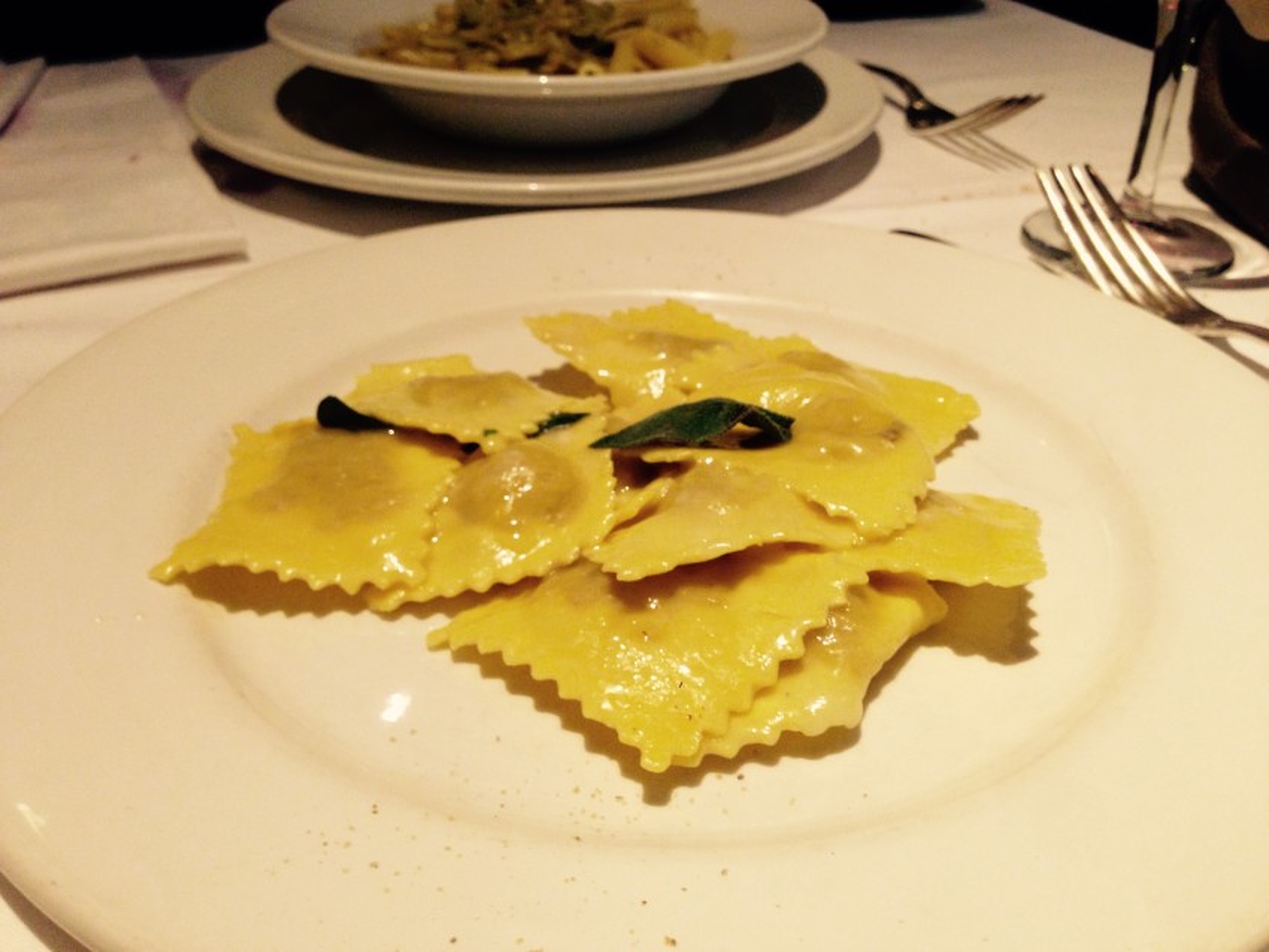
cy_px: 476
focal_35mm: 33
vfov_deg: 43.0
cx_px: 634
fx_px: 1210
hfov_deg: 55.3
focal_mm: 4.12
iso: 160
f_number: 2.4
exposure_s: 1/20
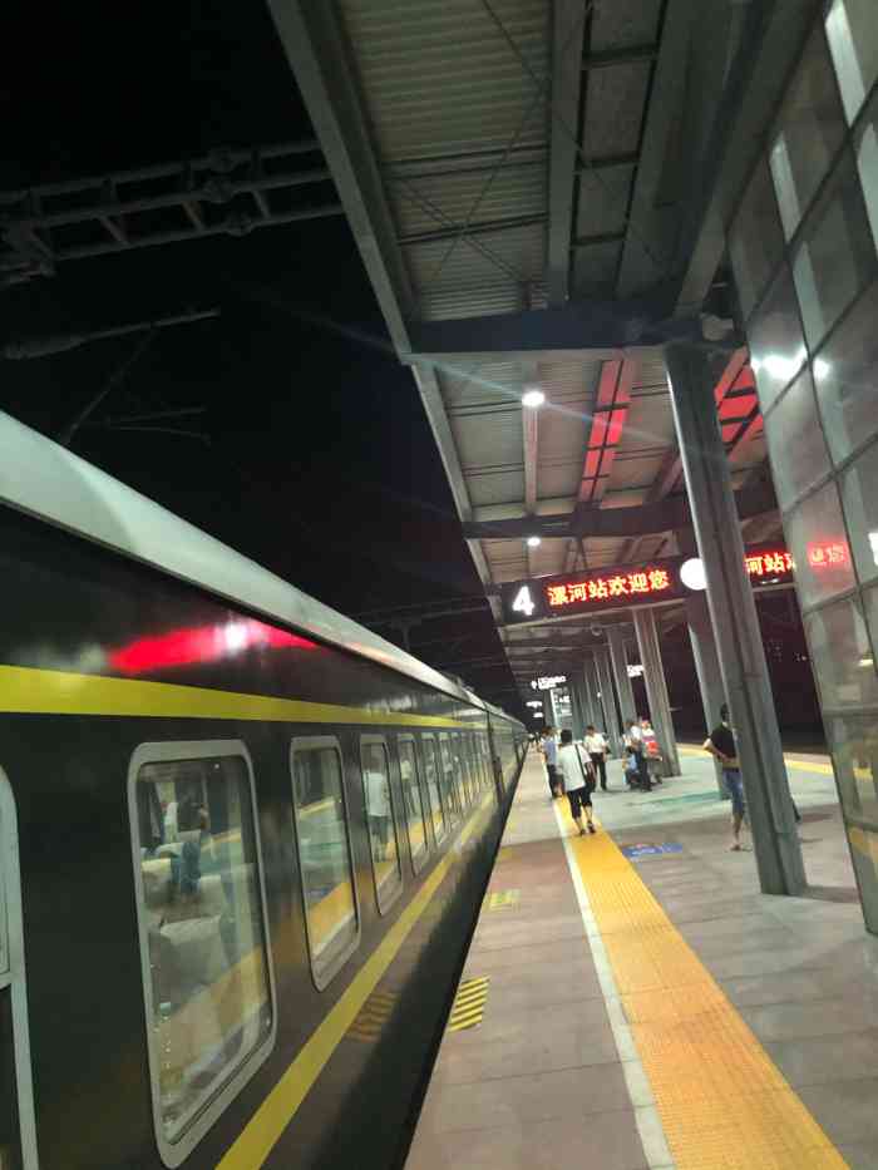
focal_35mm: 28
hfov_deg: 49.8
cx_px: 439
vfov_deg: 63.4
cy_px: 585
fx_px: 947
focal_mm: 4
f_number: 1.8
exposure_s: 1/7
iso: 100
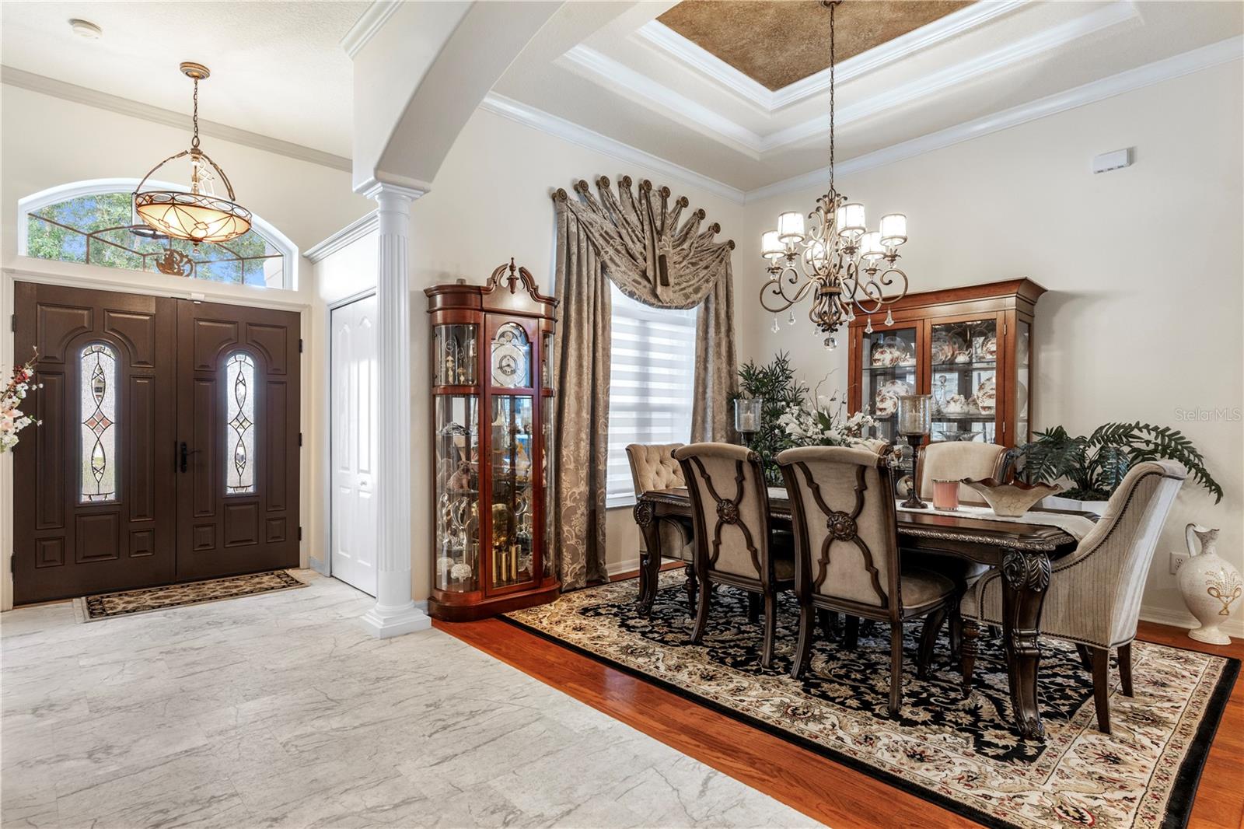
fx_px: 639
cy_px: 414
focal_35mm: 18
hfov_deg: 88.4
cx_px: 622
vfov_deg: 65.9
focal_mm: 18.5
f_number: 11
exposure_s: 3.2
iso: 400
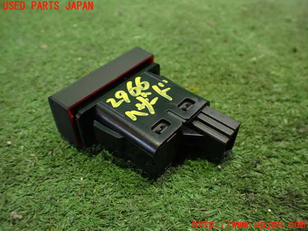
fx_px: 267
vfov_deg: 46.8
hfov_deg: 60.0
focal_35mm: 30
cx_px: 154
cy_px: 116
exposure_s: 1/30
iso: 800
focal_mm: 5.4
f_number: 2.3
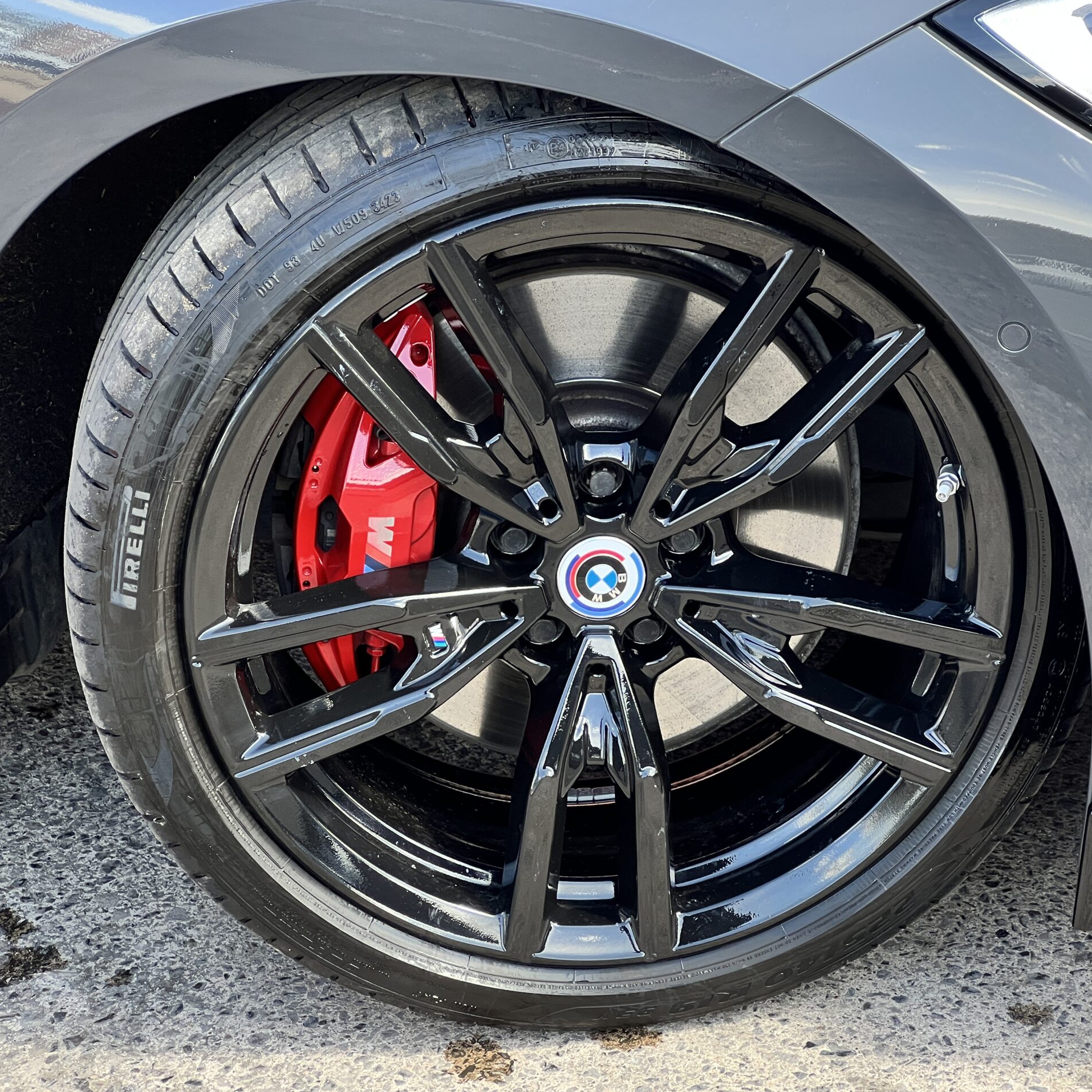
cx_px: 623
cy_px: 546
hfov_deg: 19.1
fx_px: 3248
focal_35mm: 91
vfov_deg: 19.1
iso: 100
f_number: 2.8
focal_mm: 9
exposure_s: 1/99
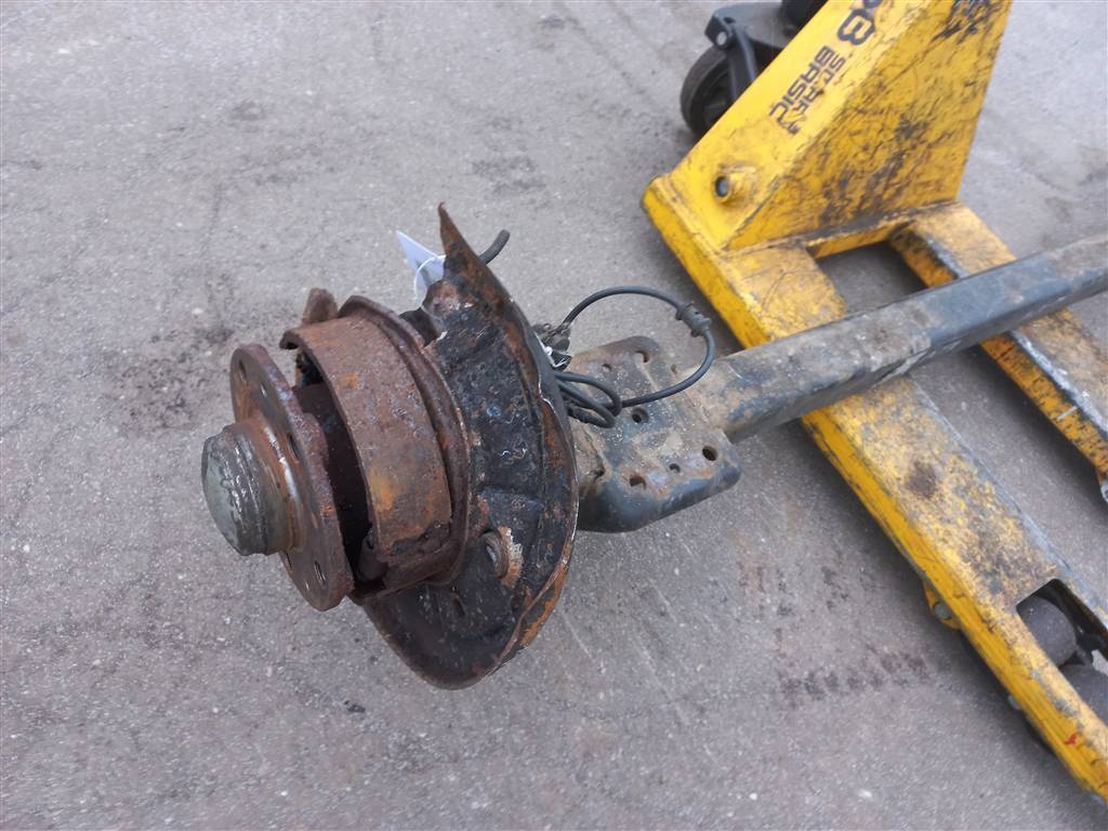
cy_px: 416
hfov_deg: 69.4
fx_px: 800
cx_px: 554
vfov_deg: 54.9
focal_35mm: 25
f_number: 1.8
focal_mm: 4.6
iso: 160
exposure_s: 1/50
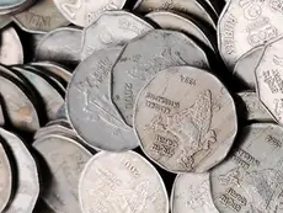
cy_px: 128
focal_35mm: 160
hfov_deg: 12.2
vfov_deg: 9.3
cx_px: 303
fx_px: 1309
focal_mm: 6.14
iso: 50
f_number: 1.65
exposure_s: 1/50
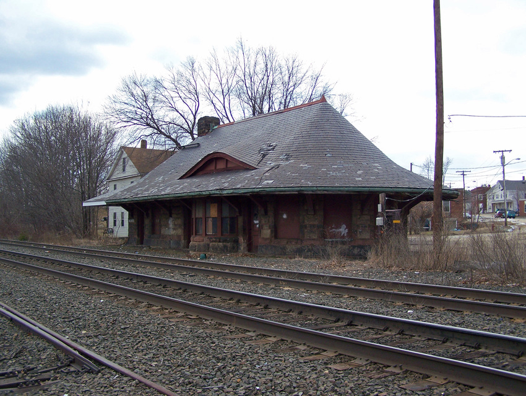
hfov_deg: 48.9
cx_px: 263
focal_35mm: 38
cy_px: 198
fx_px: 578
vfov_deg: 37.8
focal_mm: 6.3
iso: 100
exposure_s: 1/500
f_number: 2.8
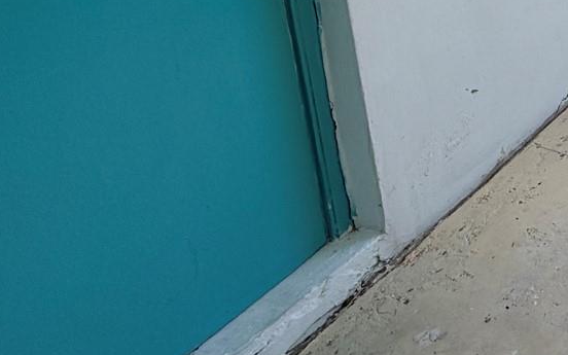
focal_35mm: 43
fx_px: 666
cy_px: -154
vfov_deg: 24.4
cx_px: 800
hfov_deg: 31.0
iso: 64
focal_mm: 2.22
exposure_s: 1/207
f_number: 2.2
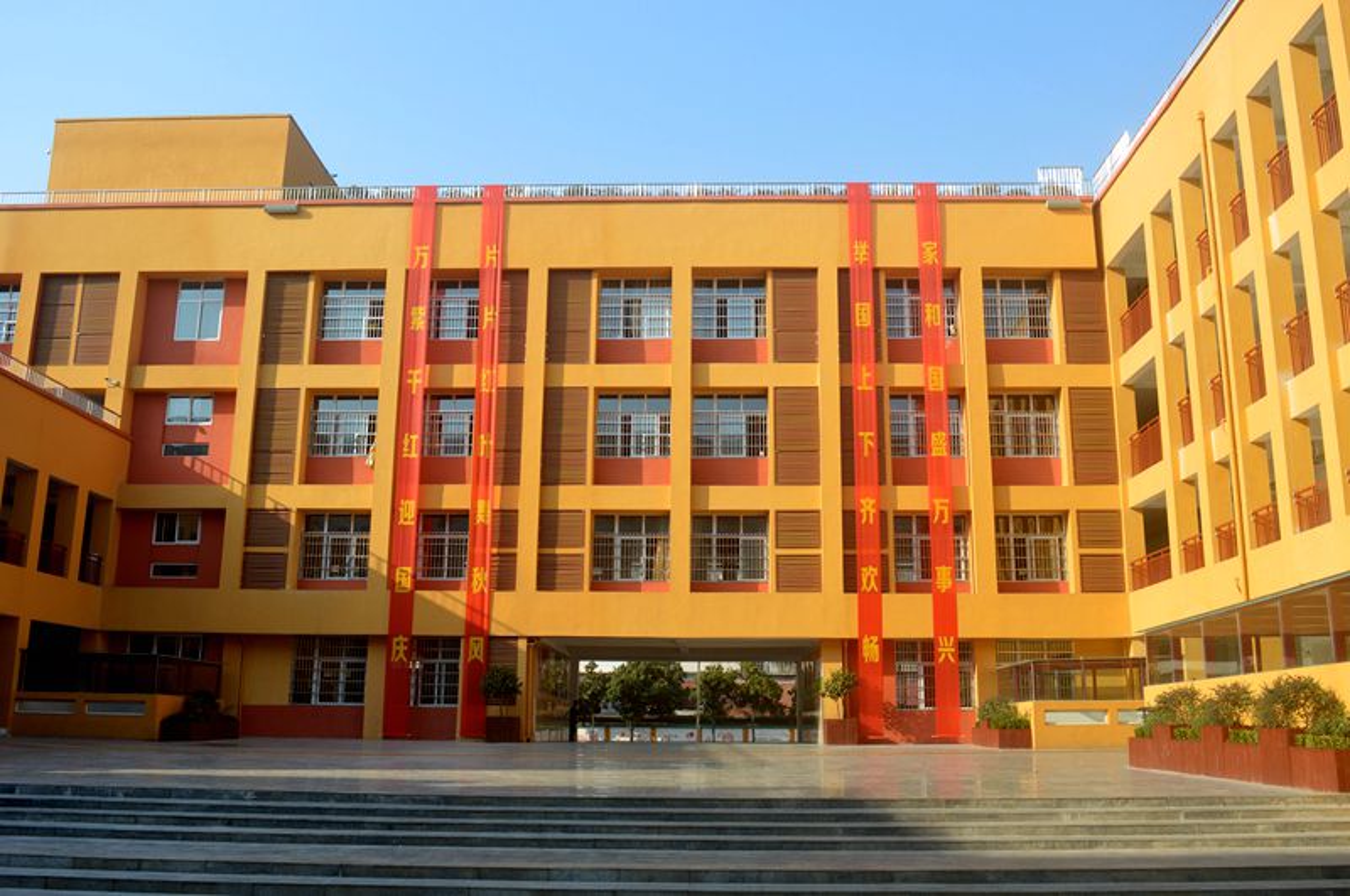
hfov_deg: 57.3
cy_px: 448
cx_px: 675
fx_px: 1236
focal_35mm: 33
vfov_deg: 39.9
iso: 100
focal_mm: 22
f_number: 8
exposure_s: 1/250
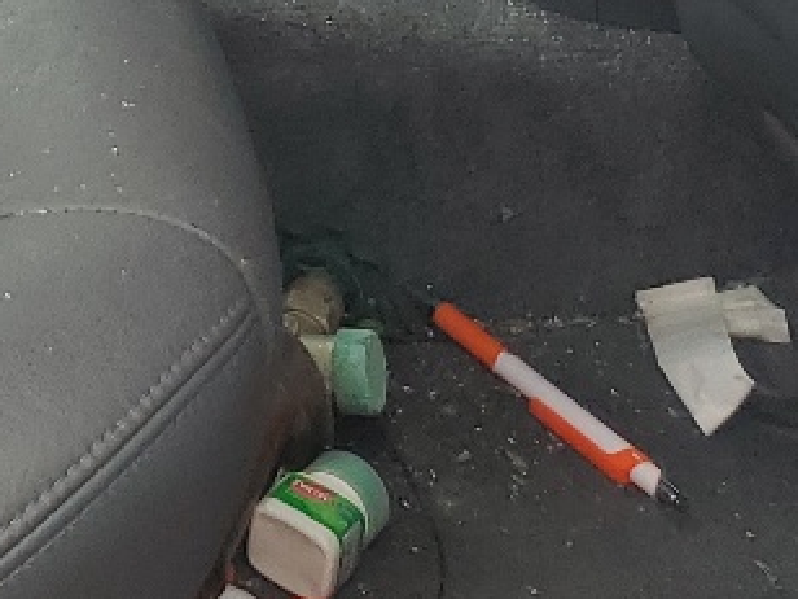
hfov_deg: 13.5
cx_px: -484
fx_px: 3112
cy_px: -934
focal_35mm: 135
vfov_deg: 9.5
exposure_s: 1/500
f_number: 1.5
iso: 50
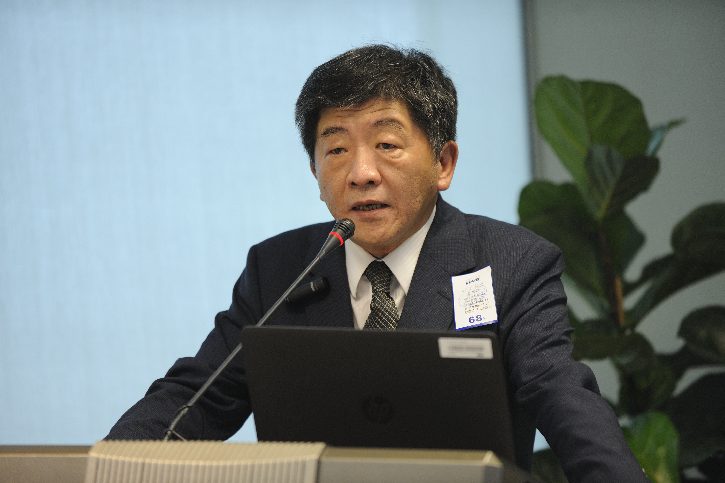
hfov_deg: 10.3
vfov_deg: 6.9
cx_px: 362
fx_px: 4025
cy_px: 242
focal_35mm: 200
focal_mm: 200
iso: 800
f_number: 3.5
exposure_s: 1/125
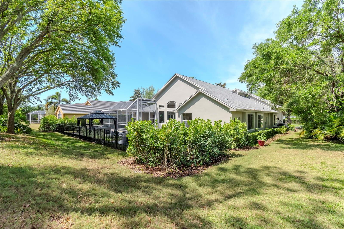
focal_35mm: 15
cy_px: 114
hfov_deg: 100.4
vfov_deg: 77.3
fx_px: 143
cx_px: 172
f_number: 7.1
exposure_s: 1/1250
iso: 500
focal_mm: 10
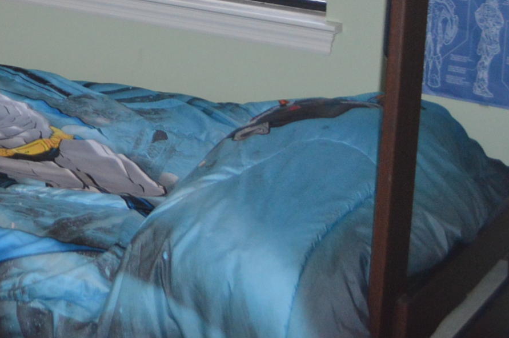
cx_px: -262
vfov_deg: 12.8
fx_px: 1426
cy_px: -185
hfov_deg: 18.0
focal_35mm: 101
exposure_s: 1/60
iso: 800
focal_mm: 20
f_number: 3.8
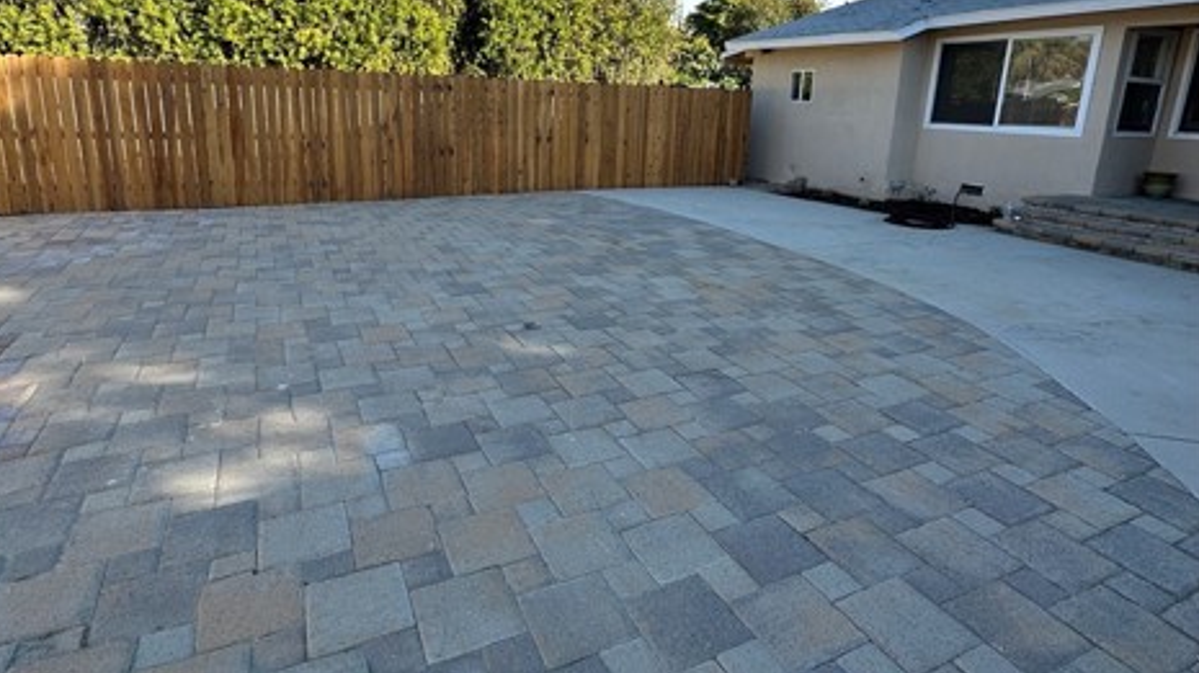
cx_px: 585
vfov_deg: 53.1
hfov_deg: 83.9
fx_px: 667
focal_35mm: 21
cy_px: 263
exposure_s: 1/511
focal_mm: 2.22
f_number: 2.2
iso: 40
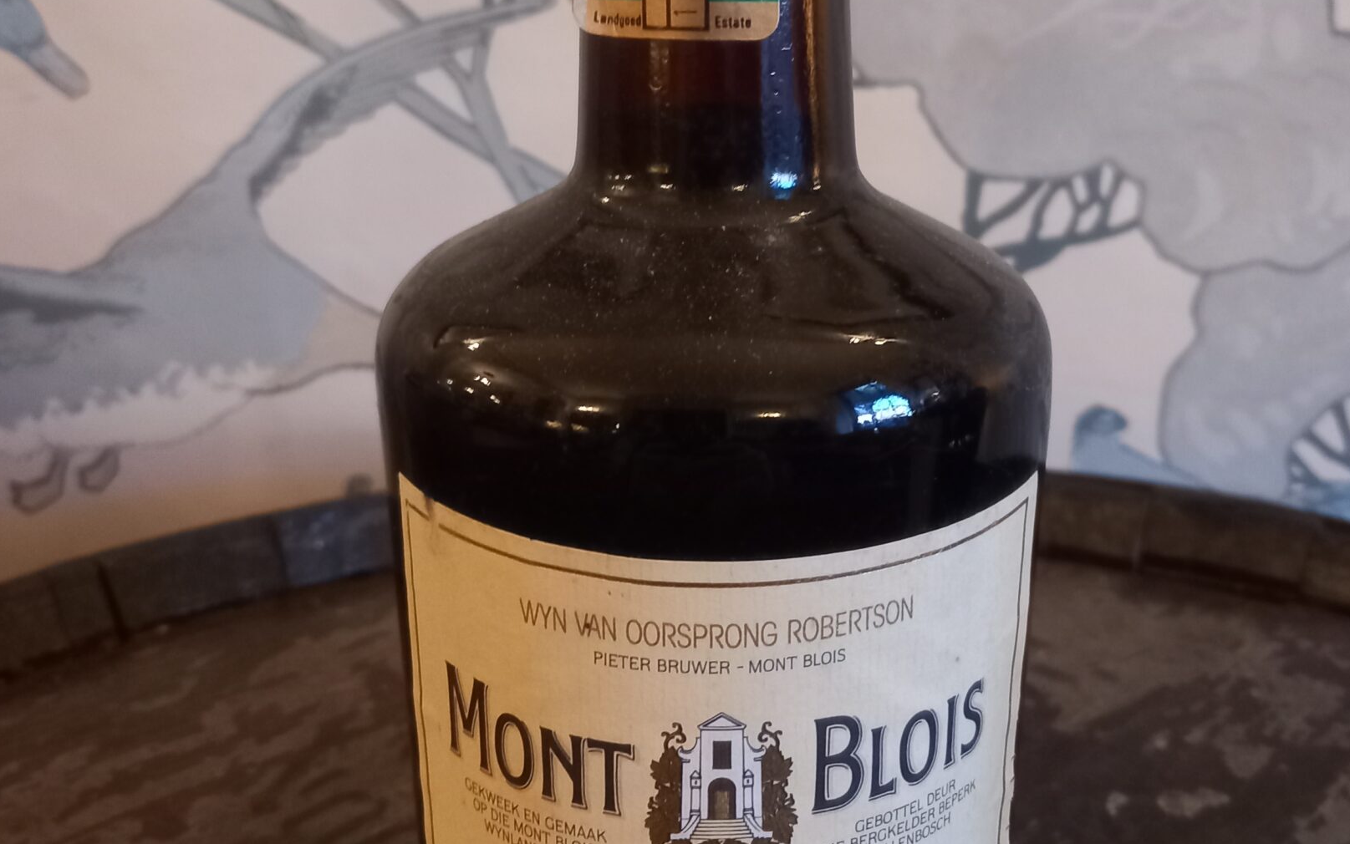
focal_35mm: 42
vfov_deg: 30.2
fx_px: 1546
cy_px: 244
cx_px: 781
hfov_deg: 47.0
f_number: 2
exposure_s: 1/24
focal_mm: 4.6
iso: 400
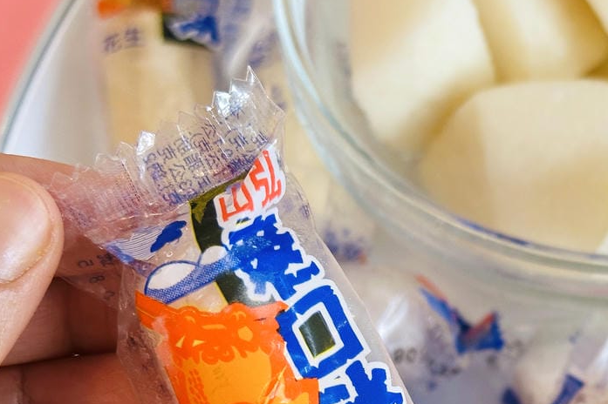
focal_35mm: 86
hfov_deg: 23.3
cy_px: 354
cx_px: 476
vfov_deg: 15.7
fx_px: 1452
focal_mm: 6.86
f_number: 1.78
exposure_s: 1/60
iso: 100
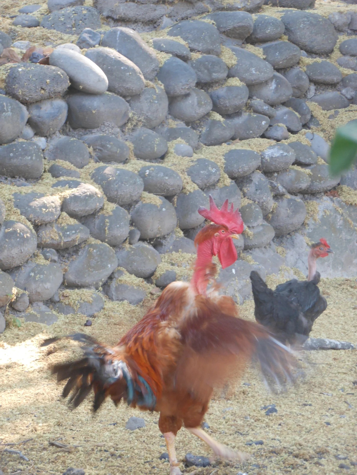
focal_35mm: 127
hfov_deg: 11.7
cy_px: 238
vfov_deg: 15.5
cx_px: 178
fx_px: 1746
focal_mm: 22.6
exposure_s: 1/30
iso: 200
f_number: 5
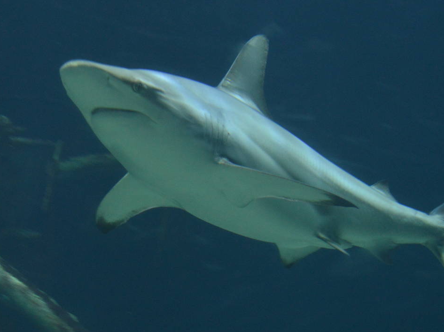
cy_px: 133
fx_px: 1064
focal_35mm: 83
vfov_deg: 17.7
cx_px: 167
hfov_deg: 23.5
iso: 800
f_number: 5
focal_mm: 34
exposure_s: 1/40
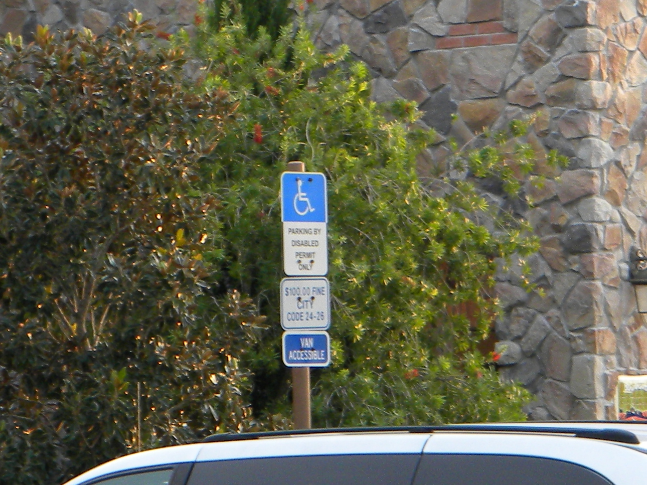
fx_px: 5550
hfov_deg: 6.7
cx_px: 434
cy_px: -92
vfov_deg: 5.0
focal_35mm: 297
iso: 137
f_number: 4.7
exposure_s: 1/60
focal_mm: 19
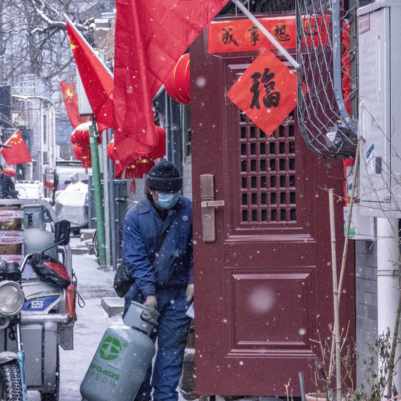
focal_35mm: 156
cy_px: 236
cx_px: 22
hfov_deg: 11.1
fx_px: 2045
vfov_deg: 11.2
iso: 5000
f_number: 3.8
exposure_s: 1/320
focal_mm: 34.43
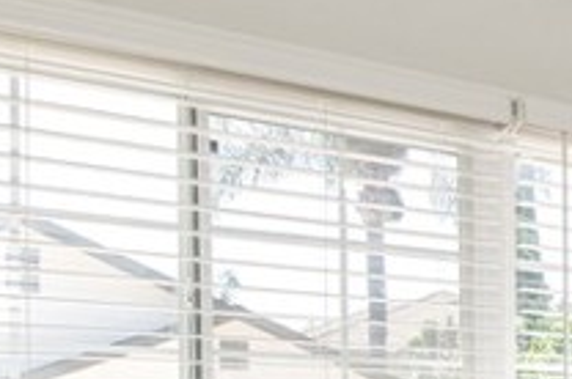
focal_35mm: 69
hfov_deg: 20.9
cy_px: 476
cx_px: 1012
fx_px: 1095
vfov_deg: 18.5
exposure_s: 1/160
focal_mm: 14
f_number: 6.3
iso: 100
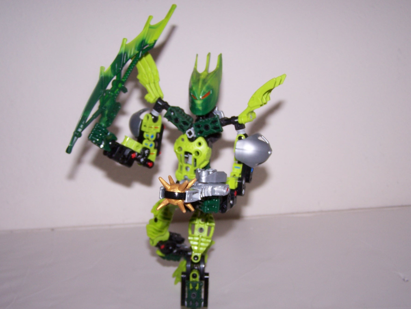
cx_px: 195
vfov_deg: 32.8
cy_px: 174
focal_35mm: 44
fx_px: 522
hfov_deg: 42.9
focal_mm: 6.3
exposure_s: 1/60
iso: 80
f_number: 2.8
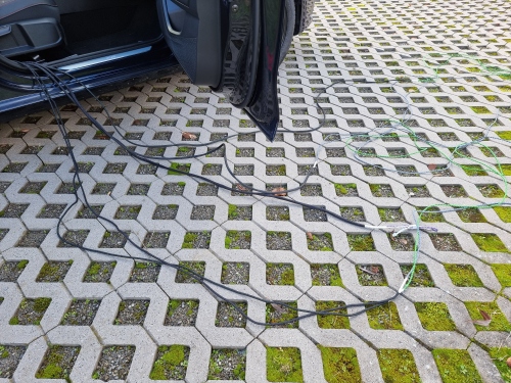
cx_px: 256
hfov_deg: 71.6
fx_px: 354
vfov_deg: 56.8
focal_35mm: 24
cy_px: 192
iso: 50
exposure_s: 1/100
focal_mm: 6.7
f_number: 1.8
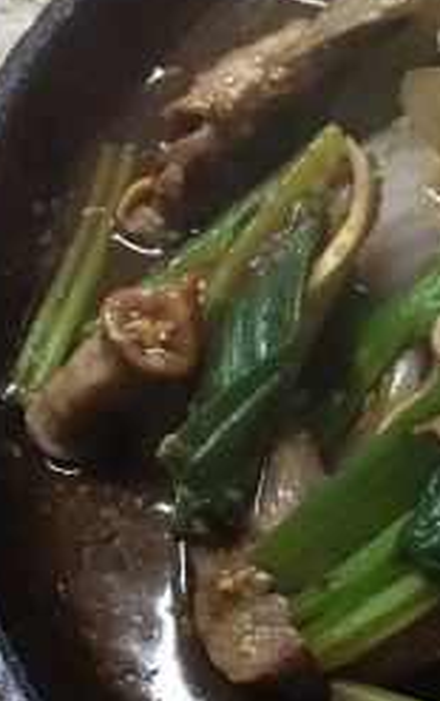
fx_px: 1664
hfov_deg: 13.4
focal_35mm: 87
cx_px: 818
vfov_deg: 23.8
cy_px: 339
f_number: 2.2
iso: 160
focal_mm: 4.15
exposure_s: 1/8
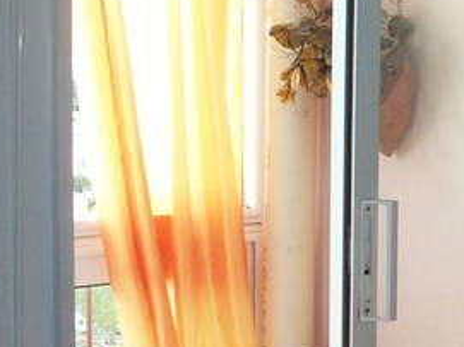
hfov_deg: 17.2
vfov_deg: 13.6
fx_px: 1447
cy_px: 303
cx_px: 594
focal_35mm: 108
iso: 80
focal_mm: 6.2
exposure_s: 1/103
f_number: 2.8
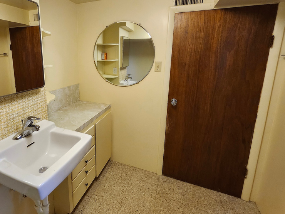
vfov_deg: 70.6
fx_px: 148
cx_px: 109
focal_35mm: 18
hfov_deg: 86.2
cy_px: 82
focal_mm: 1.74
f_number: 2.2
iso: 320
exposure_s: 1/30
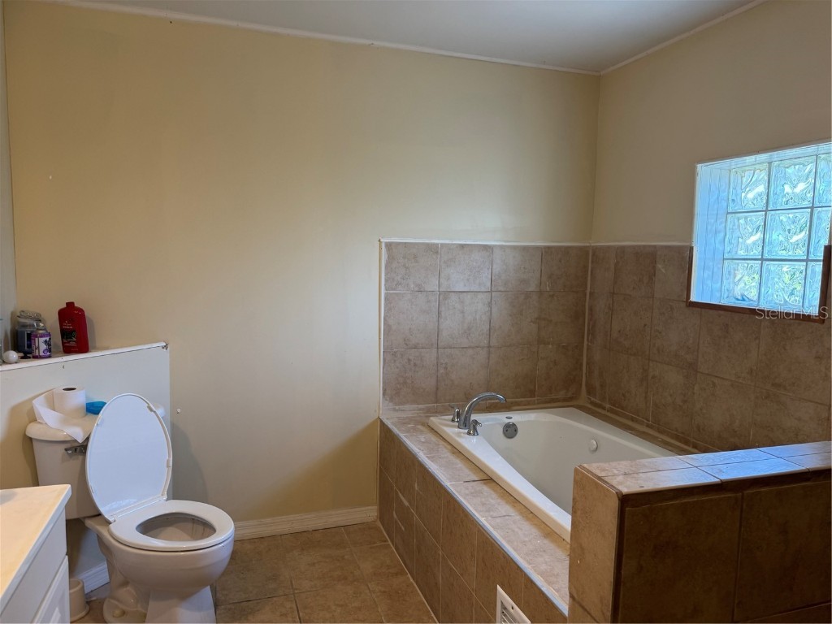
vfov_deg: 56.8
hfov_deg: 71.6
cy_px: 312
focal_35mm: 24
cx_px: 416
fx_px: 577
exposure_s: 1/60
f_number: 1.78
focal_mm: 6.76
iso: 100
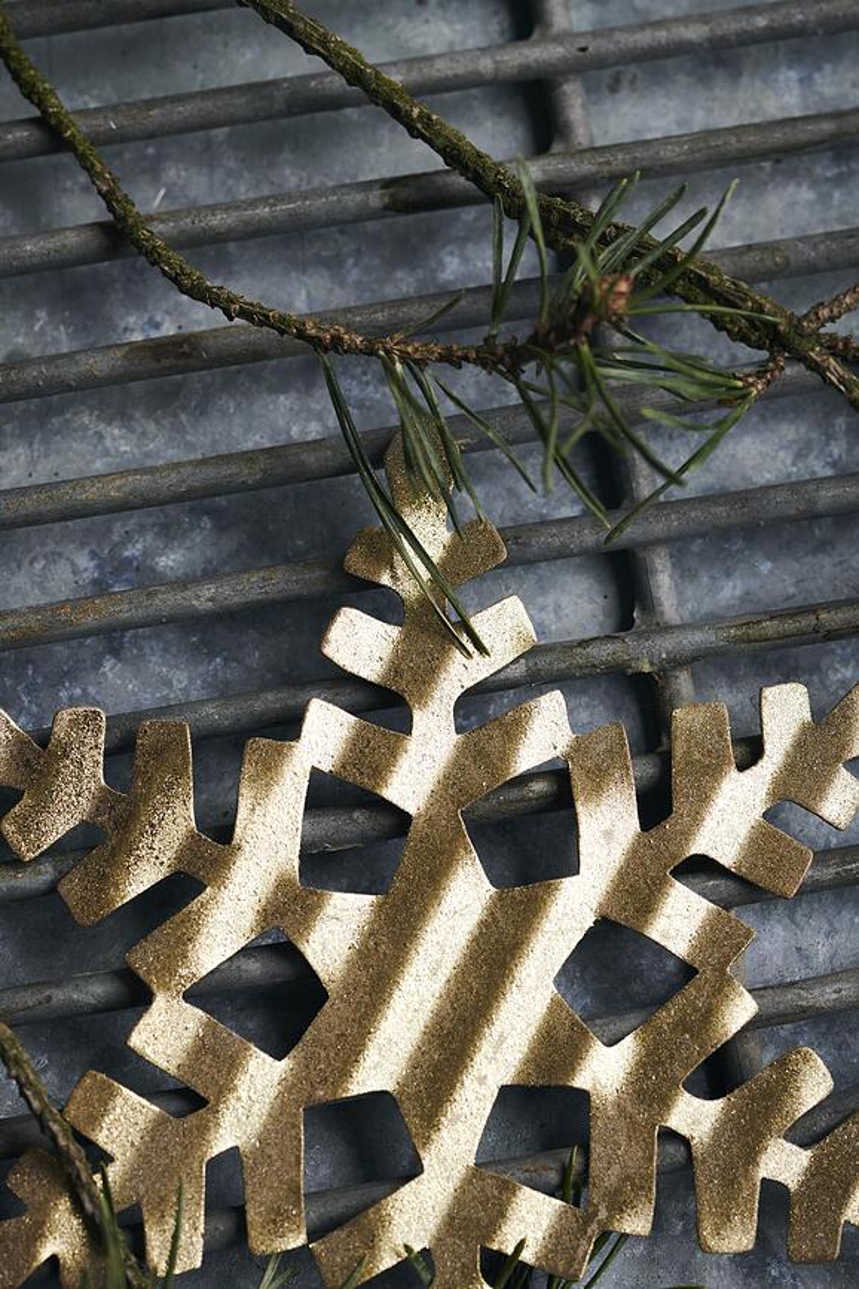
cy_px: 644
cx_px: 430
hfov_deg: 13.7
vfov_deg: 20.4
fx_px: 3579
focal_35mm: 100
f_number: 8
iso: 400
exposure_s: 1/30
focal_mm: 100
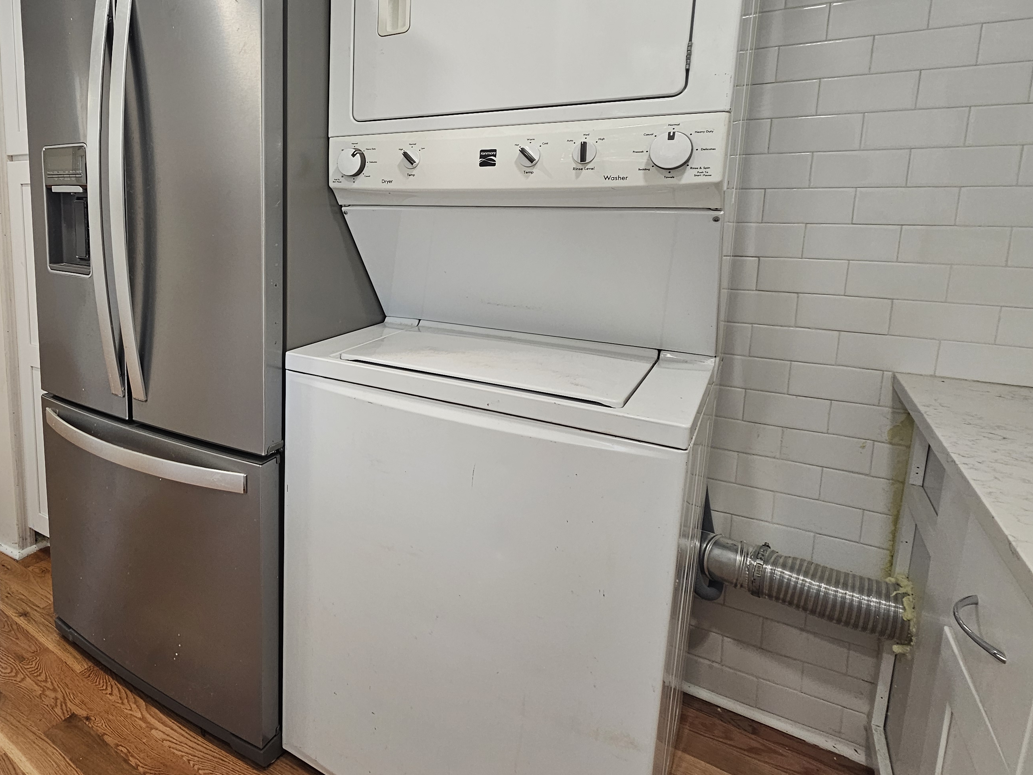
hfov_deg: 76.0
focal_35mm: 20
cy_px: 303
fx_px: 597
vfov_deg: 65.2
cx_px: 263
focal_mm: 2.2
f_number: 2.2
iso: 100
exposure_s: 1/60
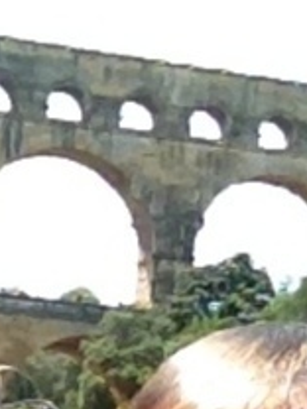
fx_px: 1525
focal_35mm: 129
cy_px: 505
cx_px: 30
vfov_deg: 14.7
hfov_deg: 11.4
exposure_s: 1/2278
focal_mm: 1.85
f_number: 2.4
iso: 125
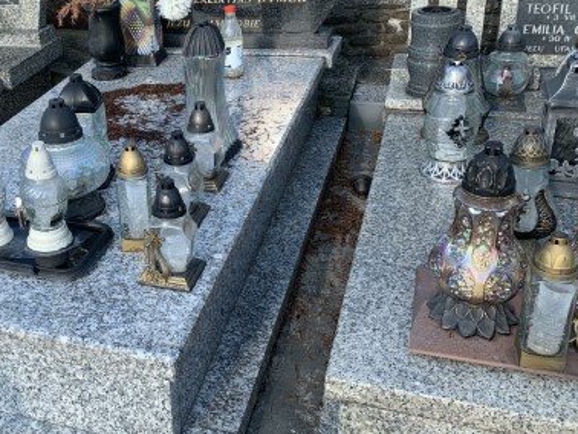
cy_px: 165
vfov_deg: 32.8
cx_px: 116
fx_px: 735
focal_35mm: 44
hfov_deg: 41.1
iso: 25
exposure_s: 1/639
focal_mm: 4.25
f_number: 1.8
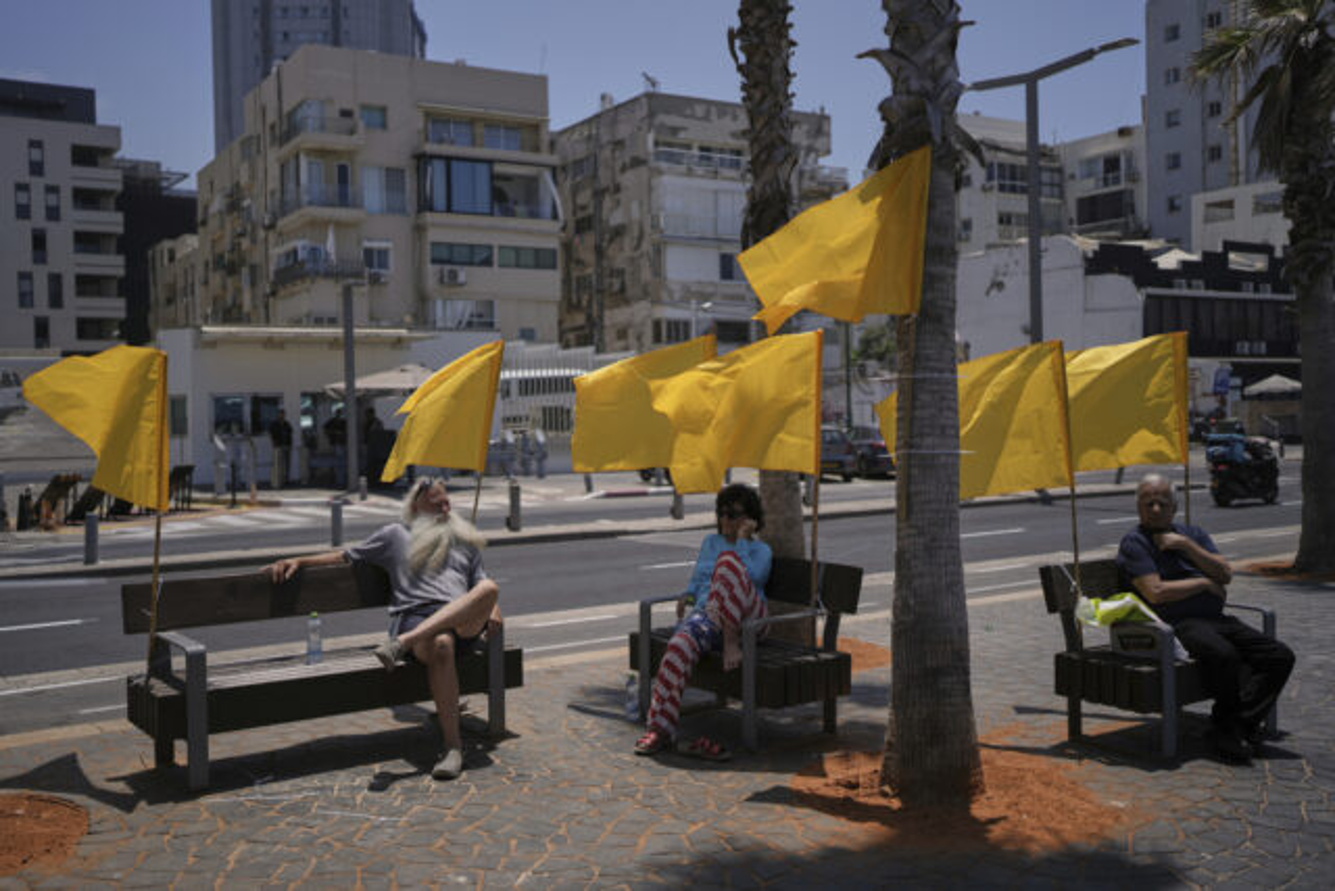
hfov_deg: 54.4
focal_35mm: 35
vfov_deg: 37.9
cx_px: 668
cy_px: 446
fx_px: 1298
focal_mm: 35
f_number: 1.4
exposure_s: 1/8000
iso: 50
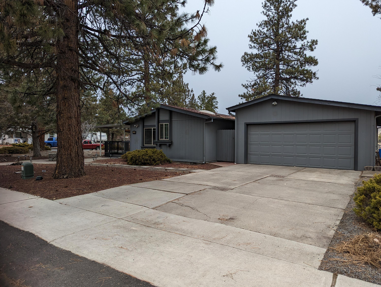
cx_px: 190
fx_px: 264
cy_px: 144
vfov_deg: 56.9
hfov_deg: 71.5
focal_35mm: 24
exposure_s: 1/730
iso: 45
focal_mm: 6.81
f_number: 1.85
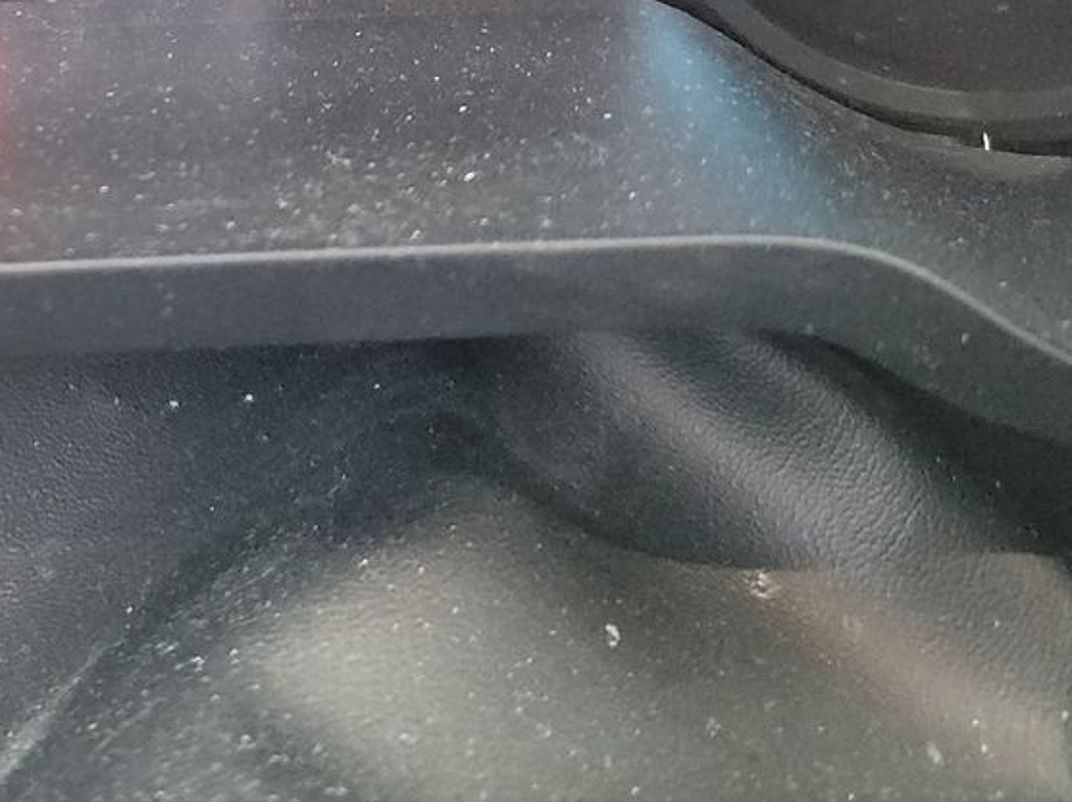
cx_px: -21
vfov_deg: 19.4
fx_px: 2135
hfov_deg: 26.5
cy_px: -277
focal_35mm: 69
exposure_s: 1/59
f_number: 1.8
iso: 1856
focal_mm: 6.7
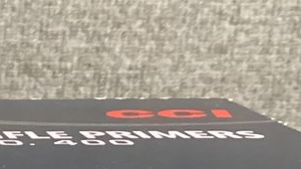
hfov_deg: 11.7
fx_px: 1349
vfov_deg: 6.8
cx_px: -254
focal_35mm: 169
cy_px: 412
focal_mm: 3.3
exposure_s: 1/50
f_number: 2.4
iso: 320
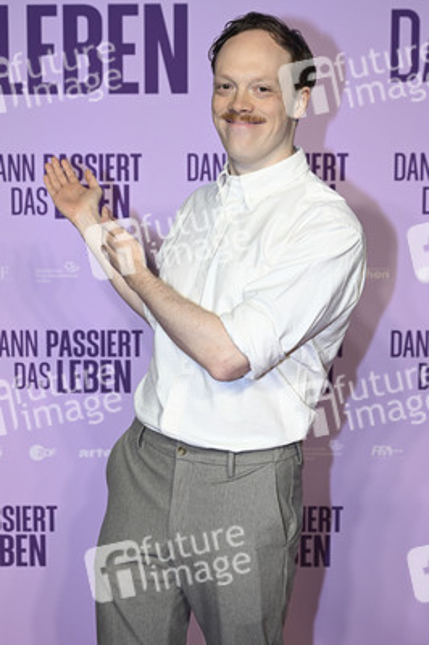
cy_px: 322
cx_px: 214
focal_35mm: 48
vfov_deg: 41.1
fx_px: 859
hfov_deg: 28.0
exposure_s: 1/200
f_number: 4.5
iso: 800
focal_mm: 48
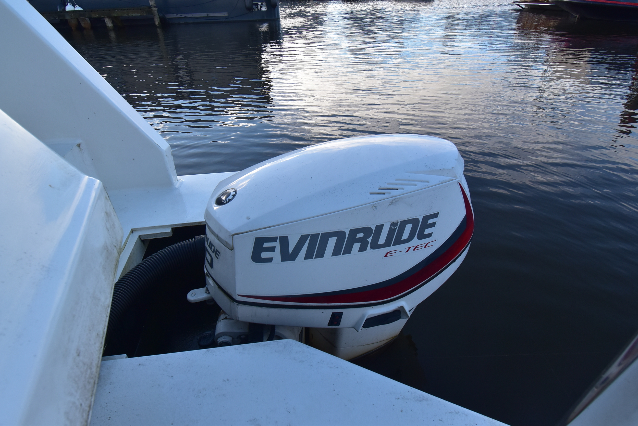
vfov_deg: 63.3
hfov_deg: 85.4
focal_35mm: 20
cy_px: 213
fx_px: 346
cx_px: 319
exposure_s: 1/200
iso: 400
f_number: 10
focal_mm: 13
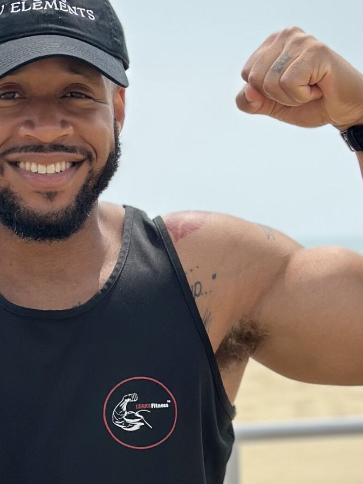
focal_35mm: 137
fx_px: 1915
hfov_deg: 10.8
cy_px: 295
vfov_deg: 14.4
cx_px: 33
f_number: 1.78
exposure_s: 1/6623
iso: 100
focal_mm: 6.86
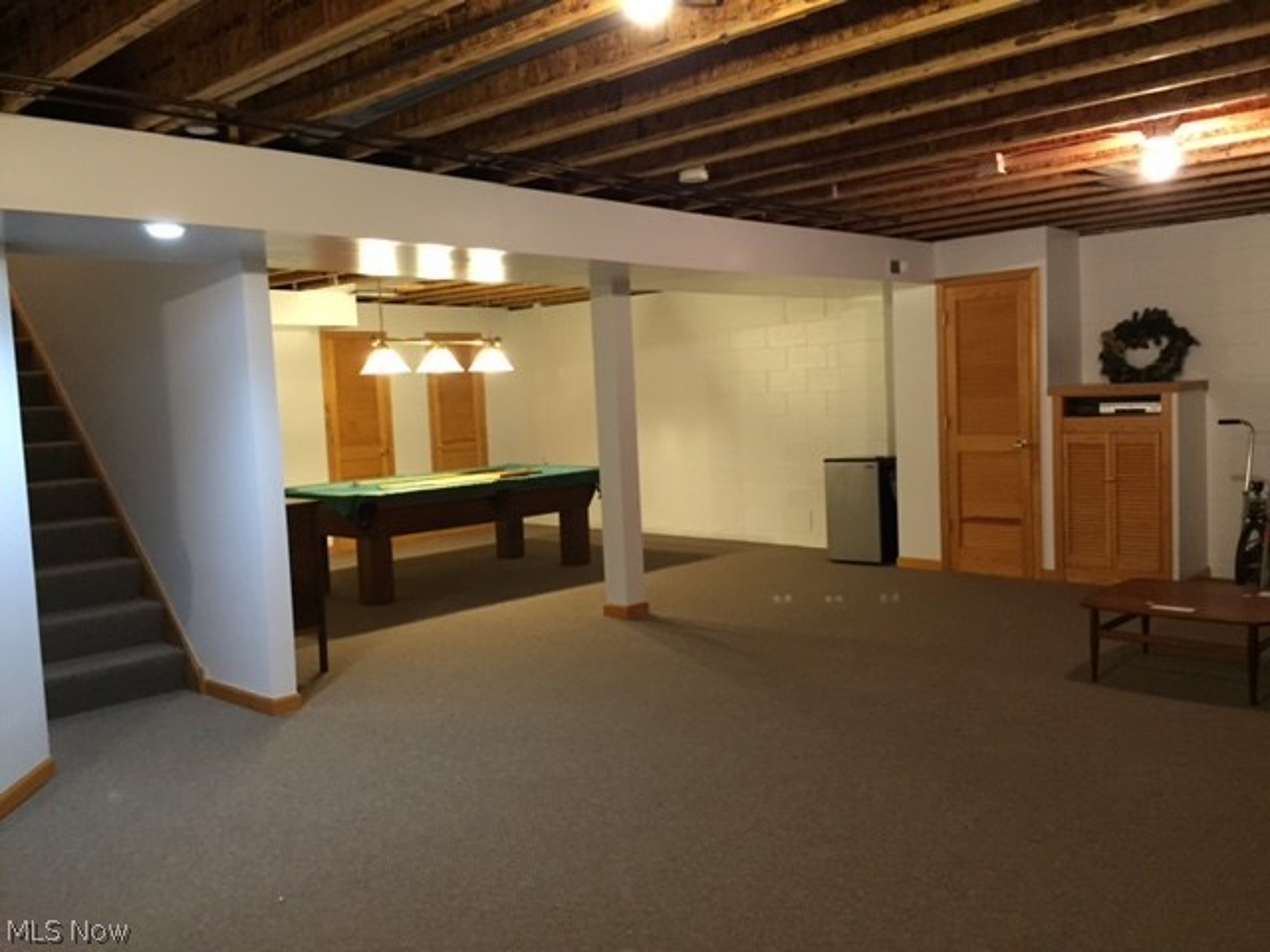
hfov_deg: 61.7
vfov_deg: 48.2
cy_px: 476
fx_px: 1064
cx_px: 635
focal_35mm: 29
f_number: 2.2
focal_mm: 4.15
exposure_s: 1/15
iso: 250
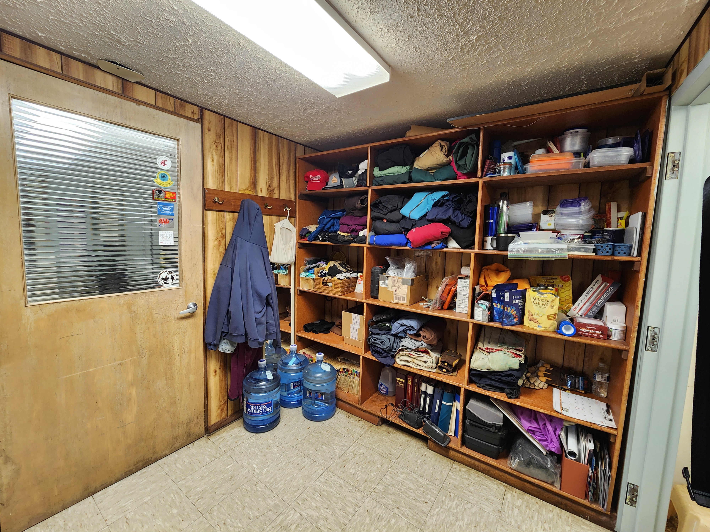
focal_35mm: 13
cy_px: 266
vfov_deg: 89.9
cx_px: 355
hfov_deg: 106.2
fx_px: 267
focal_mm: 2.2
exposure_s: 1/60
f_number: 2.2
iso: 200
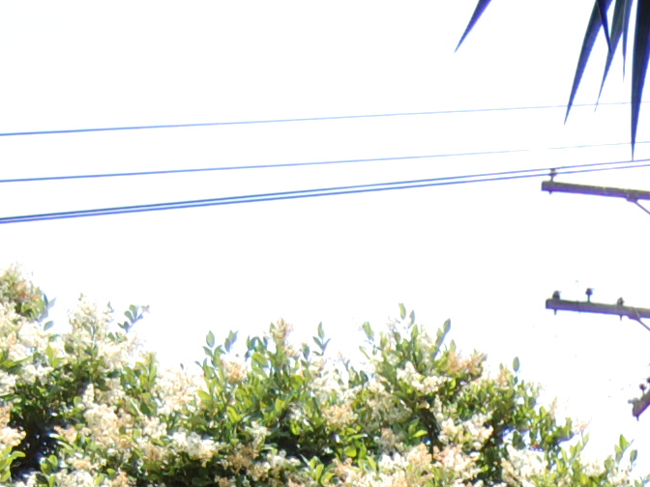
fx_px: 2422
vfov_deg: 10.6
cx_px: 739
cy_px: 960
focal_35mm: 129
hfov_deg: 14.9
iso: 200
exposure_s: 1/640
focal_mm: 20
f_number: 3.8
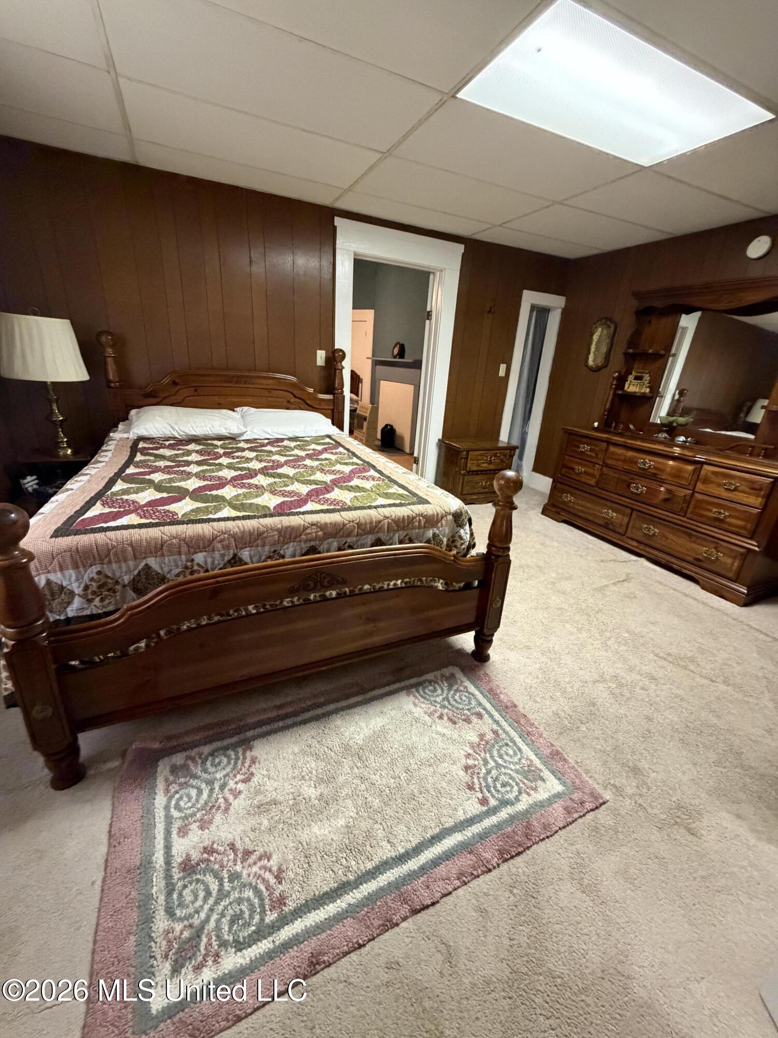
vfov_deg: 102.1
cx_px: 389
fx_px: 420
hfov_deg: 85.7
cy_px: 519
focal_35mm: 14
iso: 800
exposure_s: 1/60
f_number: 2.2
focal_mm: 2.22
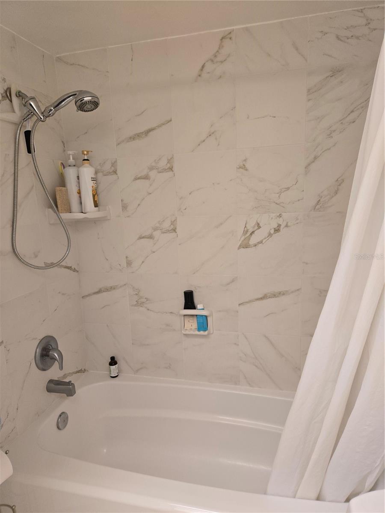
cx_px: 192
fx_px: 341
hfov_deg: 58.9
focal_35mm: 23
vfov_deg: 73.9
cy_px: 256
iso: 320
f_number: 1.8
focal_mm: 5.4
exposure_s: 1/120
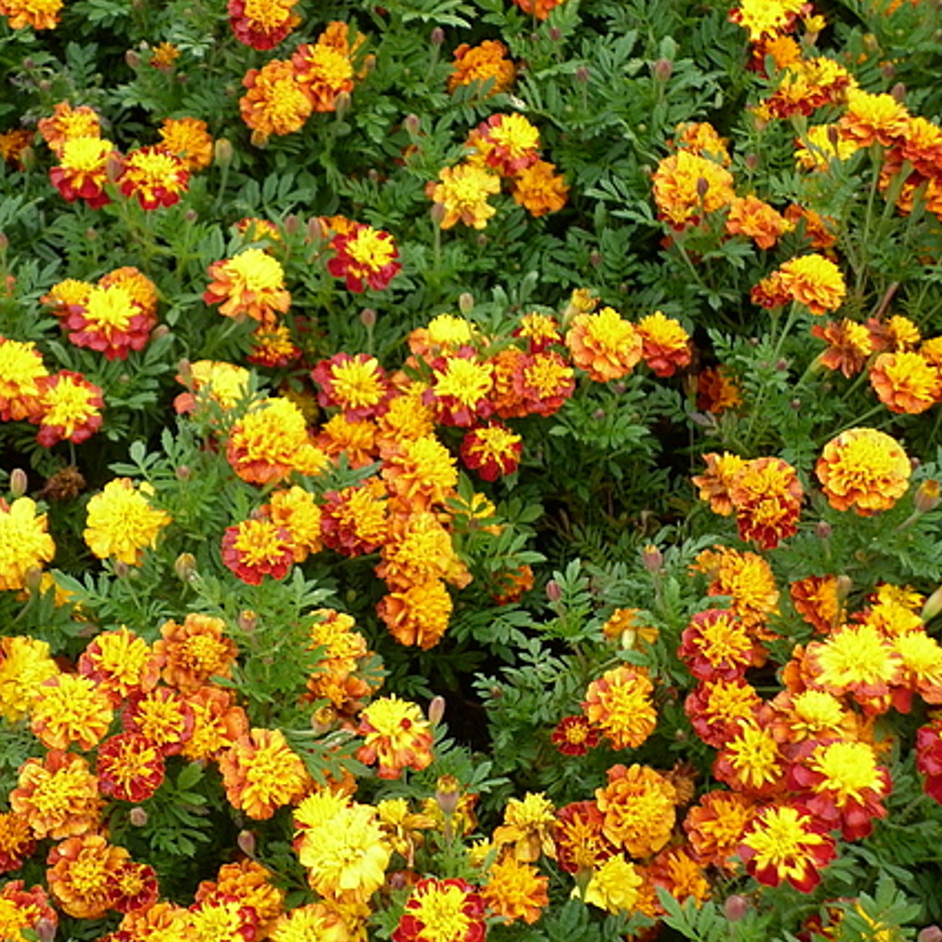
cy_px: 475
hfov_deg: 20.3
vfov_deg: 20.4
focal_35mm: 85
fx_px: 2617
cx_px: 322
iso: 80
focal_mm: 12.3
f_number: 4.7
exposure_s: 1/100
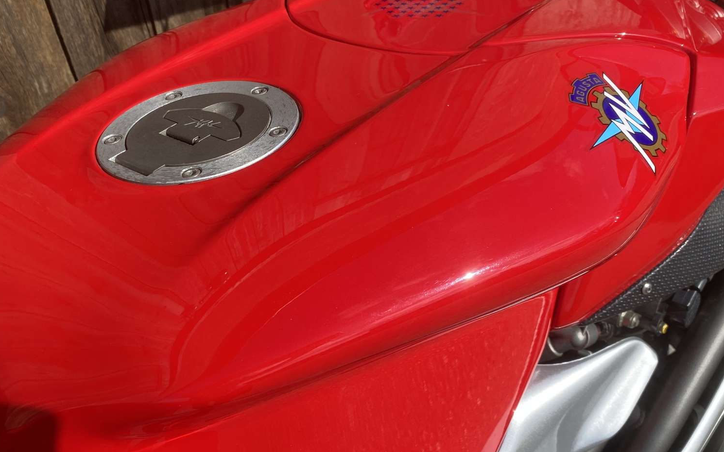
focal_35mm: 37
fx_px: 730
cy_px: 229
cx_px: 333
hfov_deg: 52.7
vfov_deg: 34.4
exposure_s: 1/1866
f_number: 1.8
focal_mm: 4.25
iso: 32
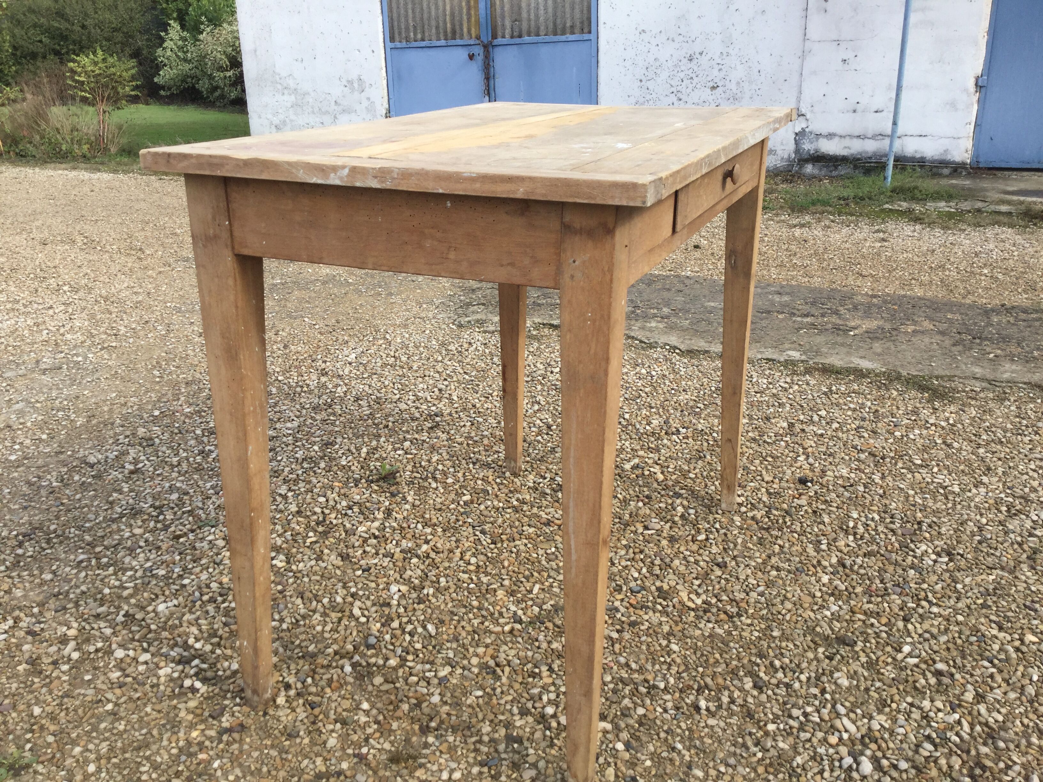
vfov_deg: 45.4
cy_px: 391
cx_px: 522
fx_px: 934
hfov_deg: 58.4
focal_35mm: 31
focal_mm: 3.3
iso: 25
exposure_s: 1/582
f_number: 2.4
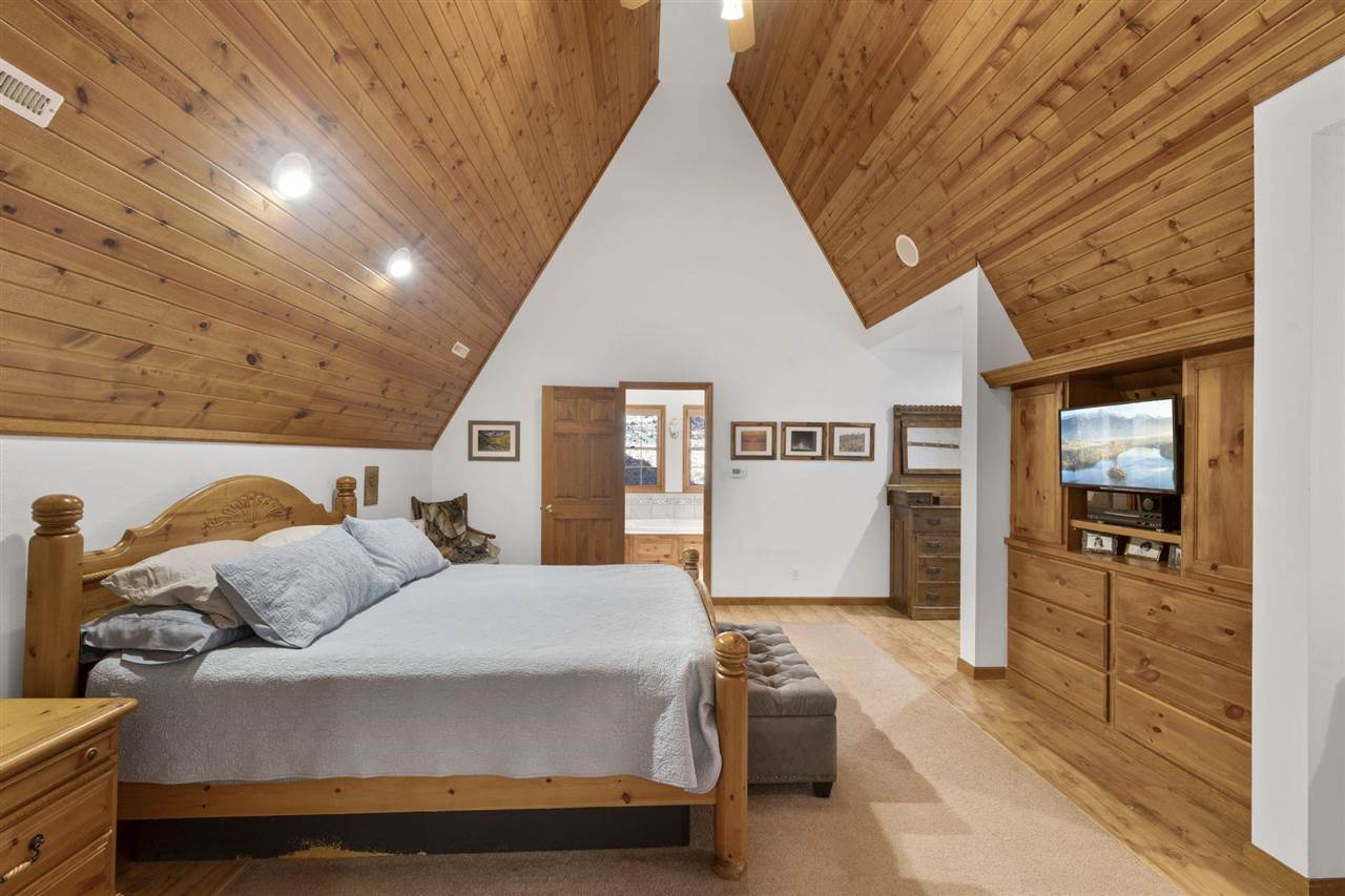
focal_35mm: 15
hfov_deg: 100.4
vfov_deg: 77.3
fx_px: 560
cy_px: 448
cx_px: 672
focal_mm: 15
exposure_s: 1.6
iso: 320
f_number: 9
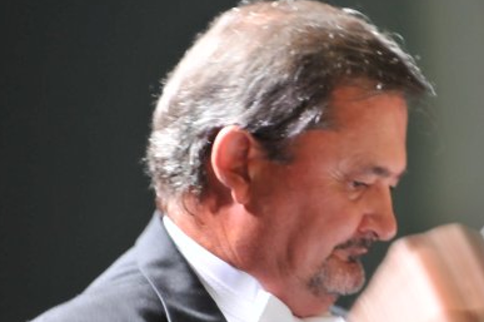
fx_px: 8325
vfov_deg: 2.2
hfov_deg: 3.3
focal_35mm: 620
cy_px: 217
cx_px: 368
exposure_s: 1/25
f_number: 2.8
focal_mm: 200
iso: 800
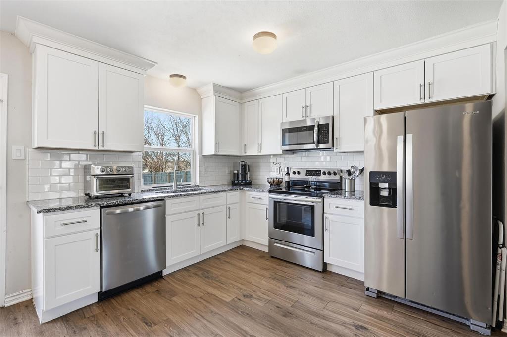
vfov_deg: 73.7
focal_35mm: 16
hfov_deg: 96.8
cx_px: 254
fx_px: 225
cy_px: 168
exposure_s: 1/640
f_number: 9
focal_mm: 16
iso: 500
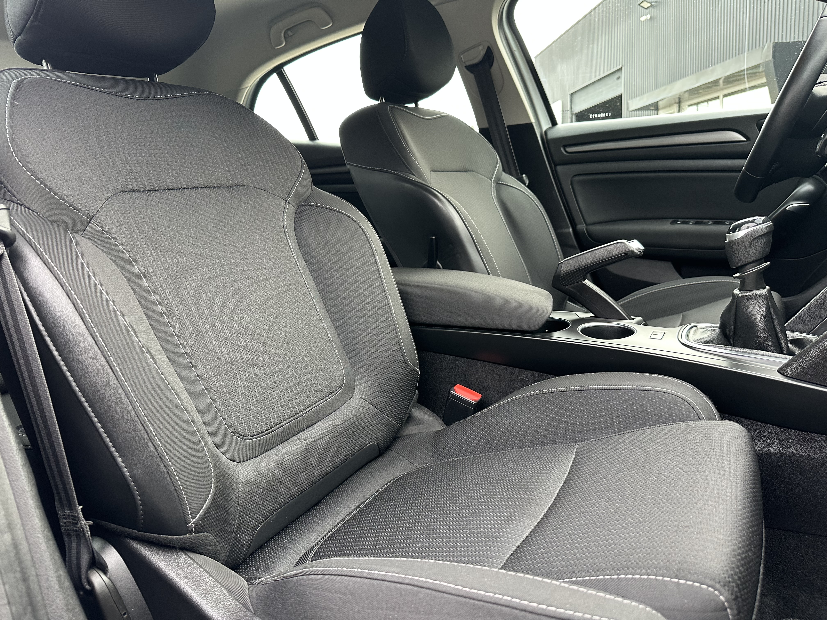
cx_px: 414
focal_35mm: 24
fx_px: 573
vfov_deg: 56.8
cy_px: 310
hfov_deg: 71.6
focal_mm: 6.86
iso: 250
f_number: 1.78
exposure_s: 1/89
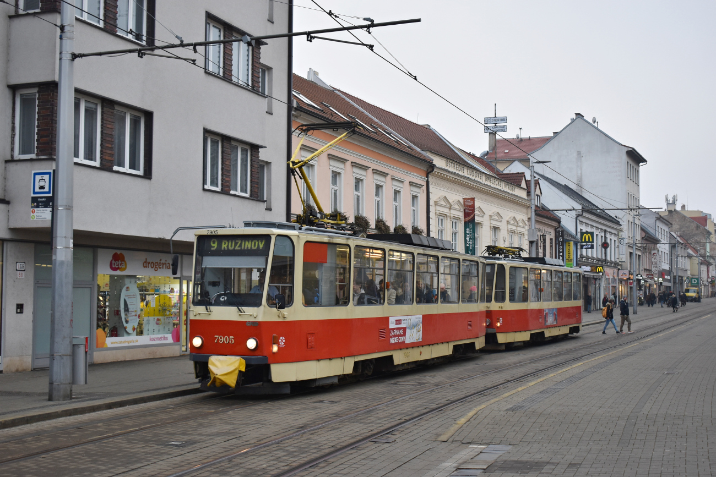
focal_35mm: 48
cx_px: 358
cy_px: 238
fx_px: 955
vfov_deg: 28.1
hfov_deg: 41.1
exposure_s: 1/125
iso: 400
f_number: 5.6
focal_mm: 32
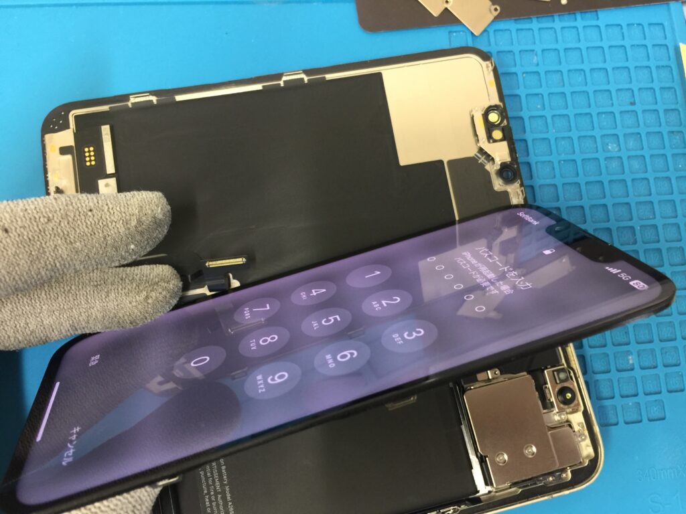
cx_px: 343
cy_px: 257
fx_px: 575
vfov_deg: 48.2
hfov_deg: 61.7
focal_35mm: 29
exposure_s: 1/15
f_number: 2.2
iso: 80
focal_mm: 4.15
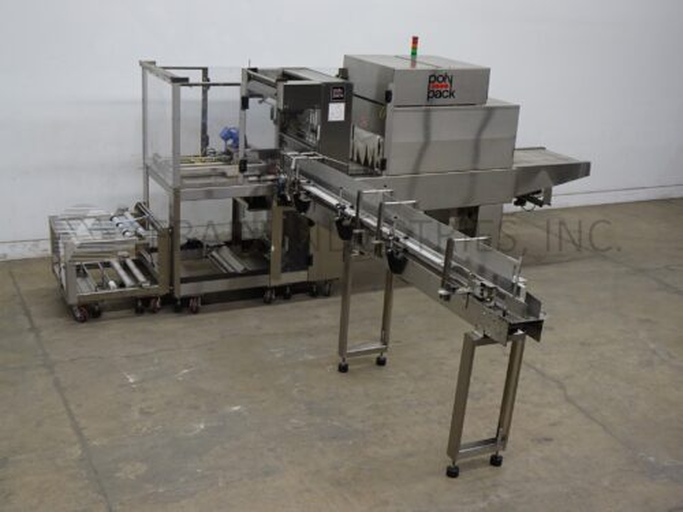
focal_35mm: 43
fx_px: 848
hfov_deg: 43.9
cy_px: 256
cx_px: 342
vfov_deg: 33.6
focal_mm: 7.06
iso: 200
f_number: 4
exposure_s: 1/50
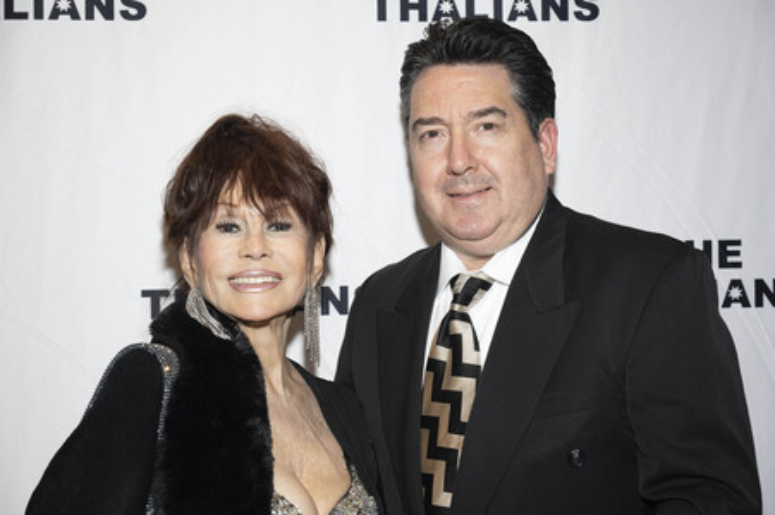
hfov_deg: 35.1
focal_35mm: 57
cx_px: 388
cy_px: 258
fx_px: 1226
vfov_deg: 23.7
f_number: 5.6
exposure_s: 1/200
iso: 800
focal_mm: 57
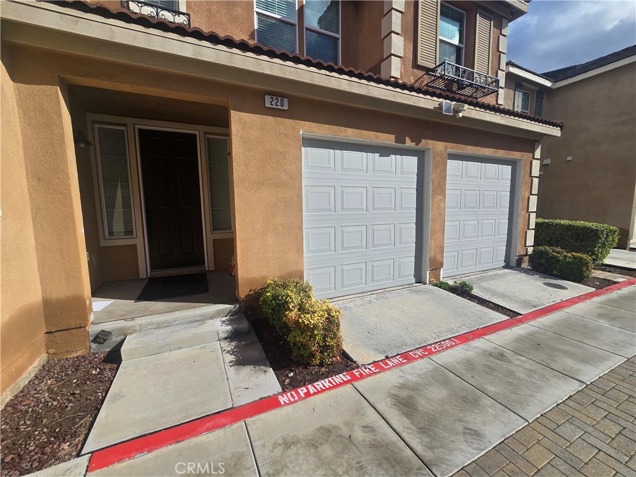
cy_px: 238
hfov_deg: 106.2
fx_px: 239
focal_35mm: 13
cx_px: 318
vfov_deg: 89.9
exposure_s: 1/2693
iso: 50
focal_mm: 2.2
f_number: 2.2
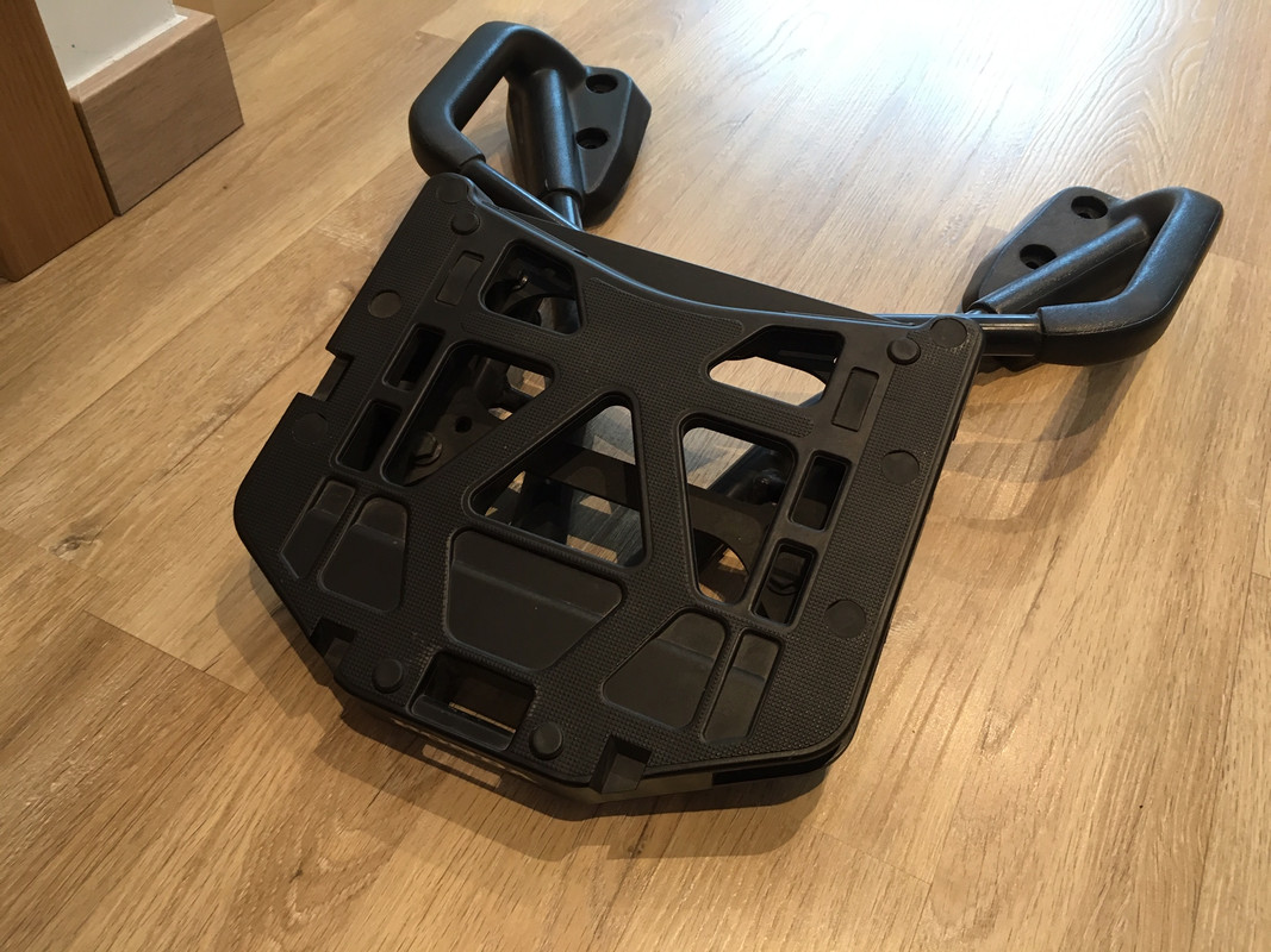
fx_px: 1065
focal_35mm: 29
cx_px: 636
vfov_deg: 48.2
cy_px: 476
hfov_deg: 61.7
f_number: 2.2
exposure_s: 1/33
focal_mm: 4.15
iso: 100
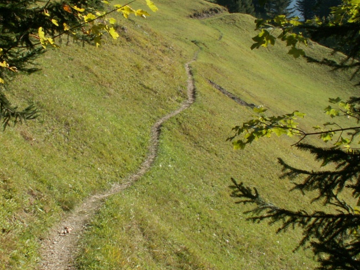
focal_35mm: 54
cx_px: 144
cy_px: 105
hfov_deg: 35.4
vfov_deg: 27.0
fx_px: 562
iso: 50
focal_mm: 5.86
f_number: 5.6
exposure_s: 1/160
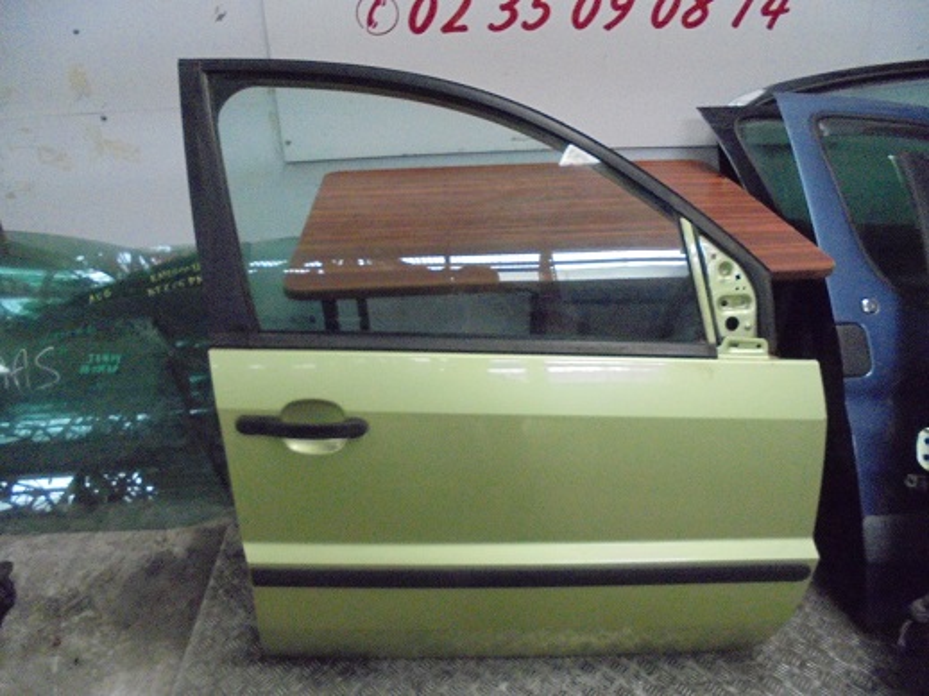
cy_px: 348
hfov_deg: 67.3
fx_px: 698
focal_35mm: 26
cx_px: 464
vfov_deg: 53.0
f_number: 3.5
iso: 800
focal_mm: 4.6
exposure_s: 1/25
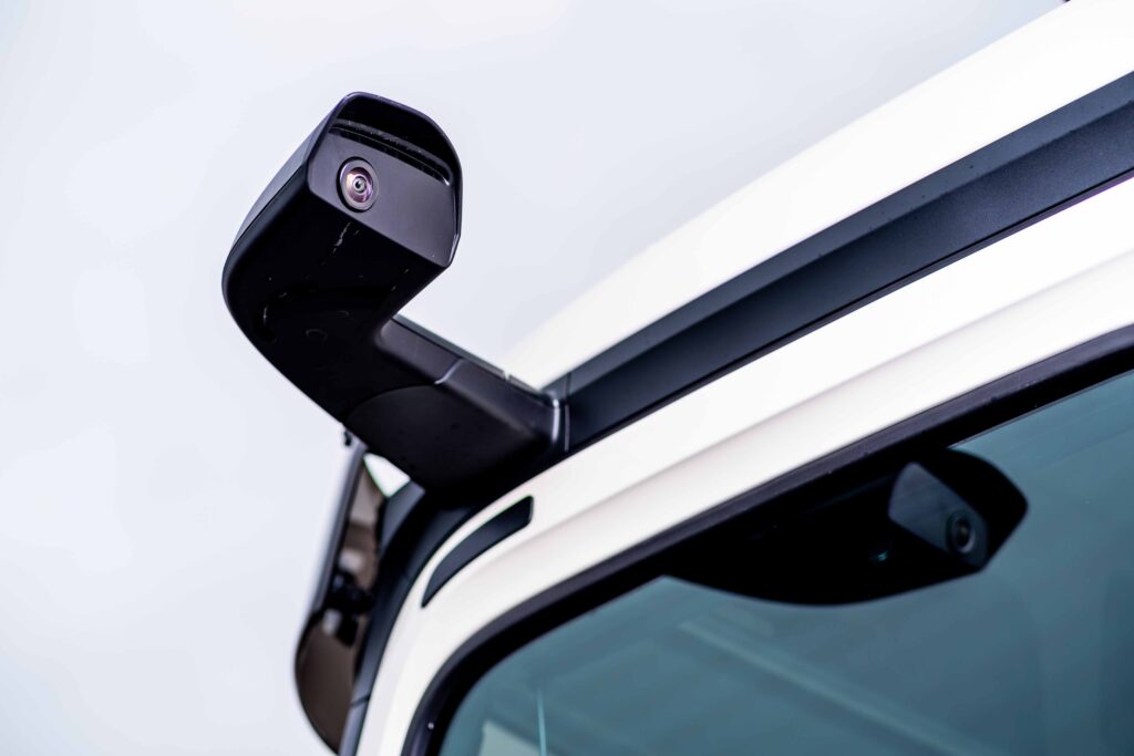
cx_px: 567
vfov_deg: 16.1
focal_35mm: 85
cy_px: 378
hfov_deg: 23.9
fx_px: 2678
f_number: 2.5
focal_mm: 85
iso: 100
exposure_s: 1/200
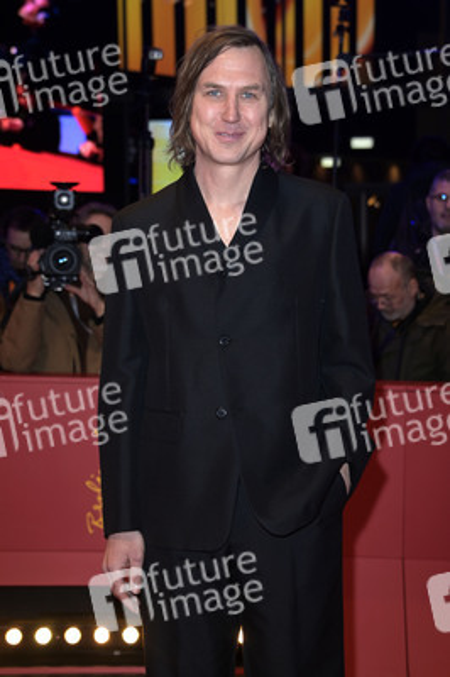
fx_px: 1465
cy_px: 338
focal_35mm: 78
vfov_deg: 26.0
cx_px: 225
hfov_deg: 17.5
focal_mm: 78
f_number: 5.6
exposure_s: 1/200
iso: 1000
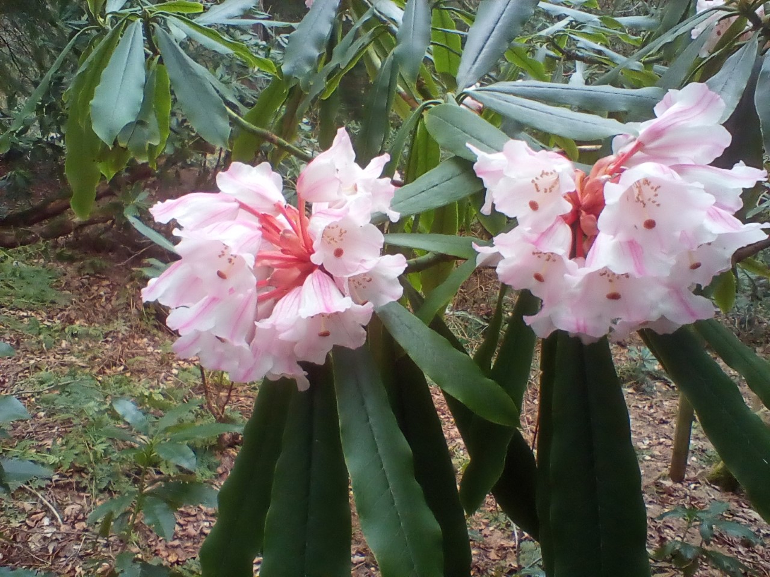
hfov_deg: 58.4
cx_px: 385
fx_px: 690
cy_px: 288
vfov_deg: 45.4
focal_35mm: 31
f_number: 2.4
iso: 196
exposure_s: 1/120
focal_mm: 2.38
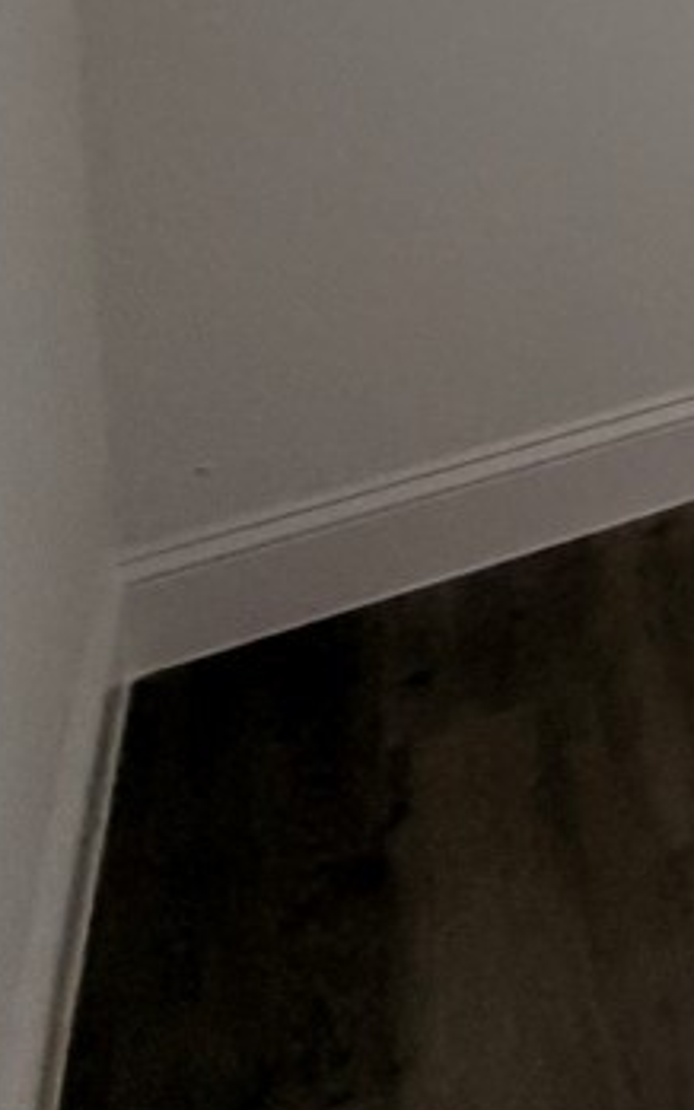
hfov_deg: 11.5
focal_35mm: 68
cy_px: -601
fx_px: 2059
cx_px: 2044
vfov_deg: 23.5
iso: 250
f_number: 2.2
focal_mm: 2.22
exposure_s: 1/120
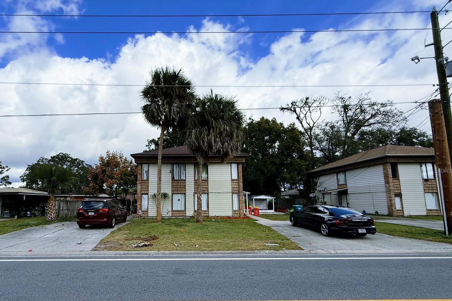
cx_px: 188
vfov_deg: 67.1
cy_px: 170
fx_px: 226
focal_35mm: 18
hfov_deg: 89.2
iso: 50
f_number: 2.2
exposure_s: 1/1848
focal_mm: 2.22
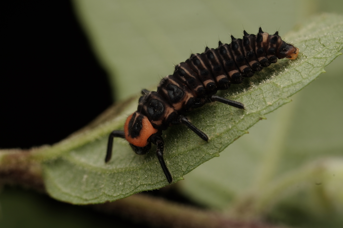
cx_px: 172
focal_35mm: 135
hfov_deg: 15.2
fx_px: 1286
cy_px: 114
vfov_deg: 10.2
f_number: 11
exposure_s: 1/100
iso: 100
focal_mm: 90
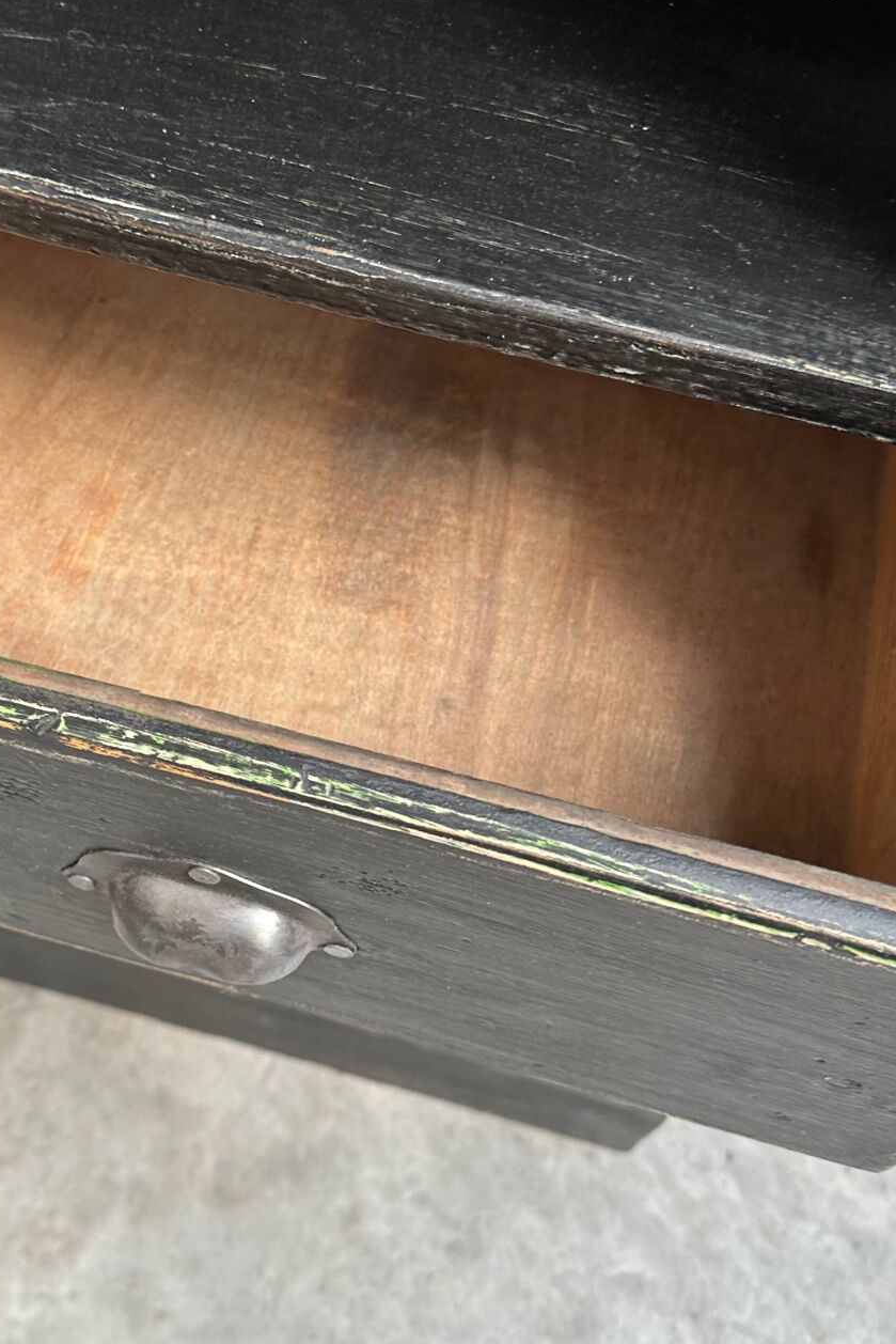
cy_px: 592
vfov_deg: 48.4
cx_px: 320
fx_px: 1493
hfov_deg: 33.2
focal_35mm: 40
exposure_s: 1/121
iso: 80
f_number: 1.78
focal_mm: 6.86
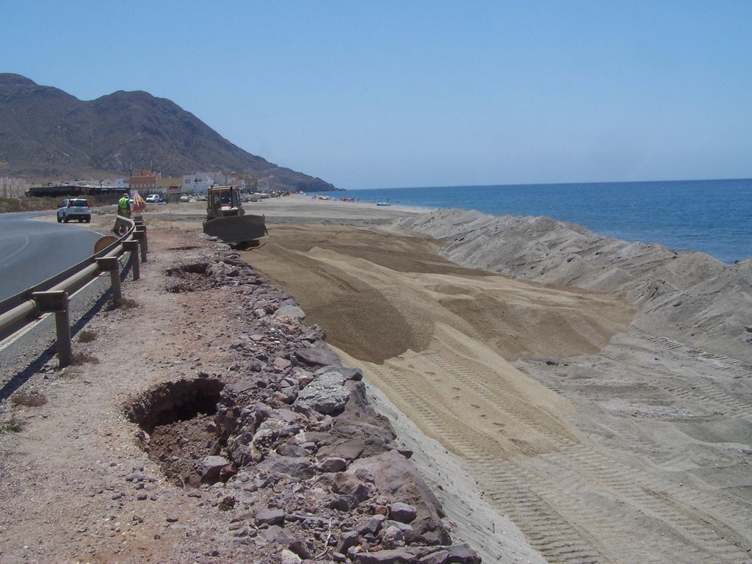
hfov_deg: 49.0
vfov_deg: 37.7
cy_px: 282
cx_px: 376
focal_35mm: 38
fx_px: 826
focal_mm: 6.3
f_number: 5.6
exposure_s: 1/750
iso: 80
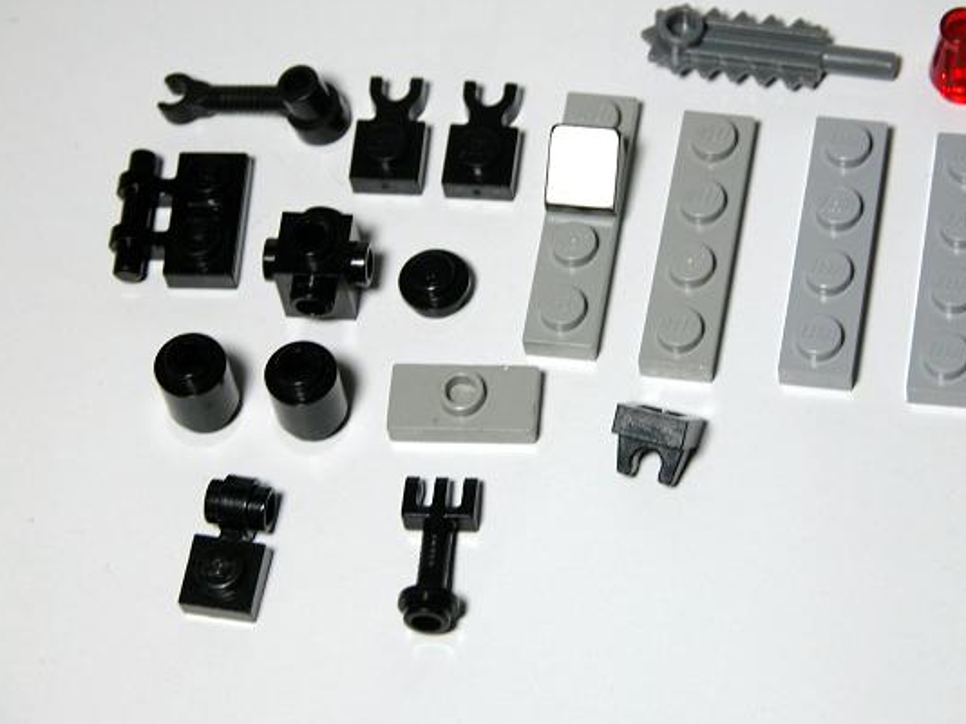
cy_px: 342
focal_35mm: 163
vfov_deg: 9.1
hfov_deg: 12.1
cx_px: 570
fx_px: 4547
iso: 100
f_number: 3.8
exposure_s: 1/53.8
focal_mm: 34.7
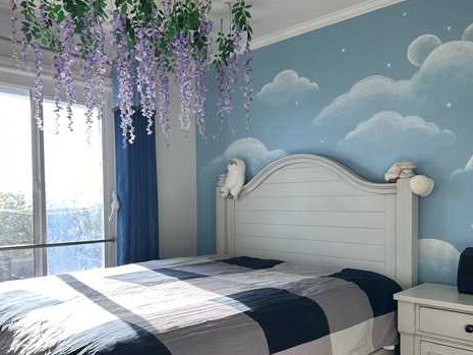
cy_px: 216
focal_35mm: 33
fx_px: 451
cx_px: 205
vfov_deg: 42.7
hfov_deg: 55.2
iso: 80
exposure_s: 1/211
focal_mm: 6.86
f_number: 1.78
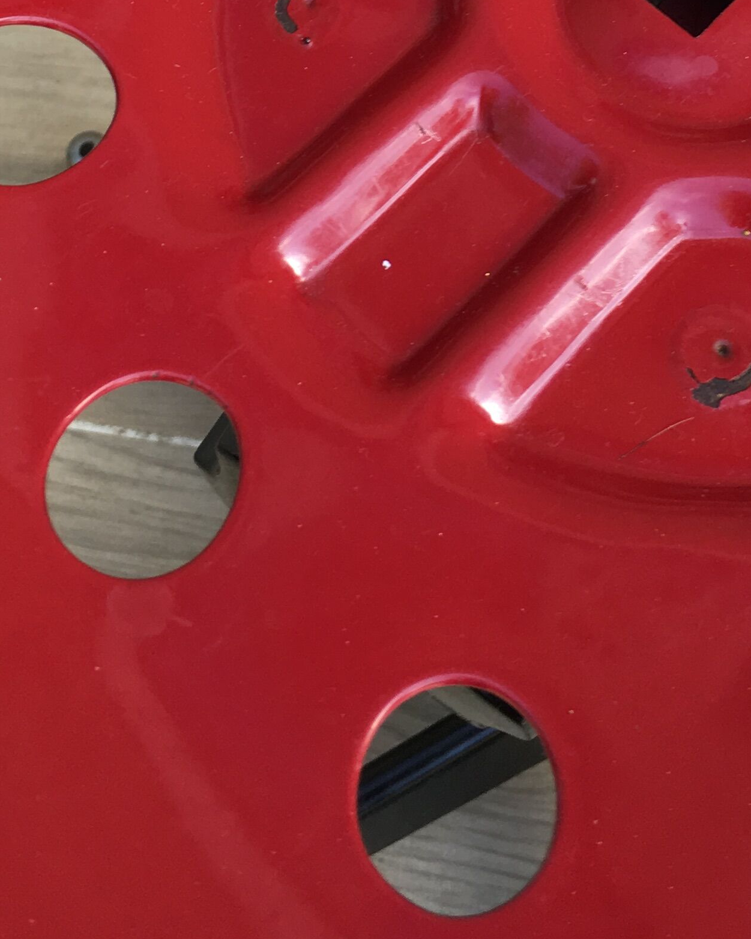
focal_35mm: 73
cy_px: -103
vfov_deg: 24.3
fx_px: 2028
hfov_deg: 21.0
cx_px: 426
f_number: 2.2
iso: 32
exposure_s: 1/100
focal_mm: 4.15
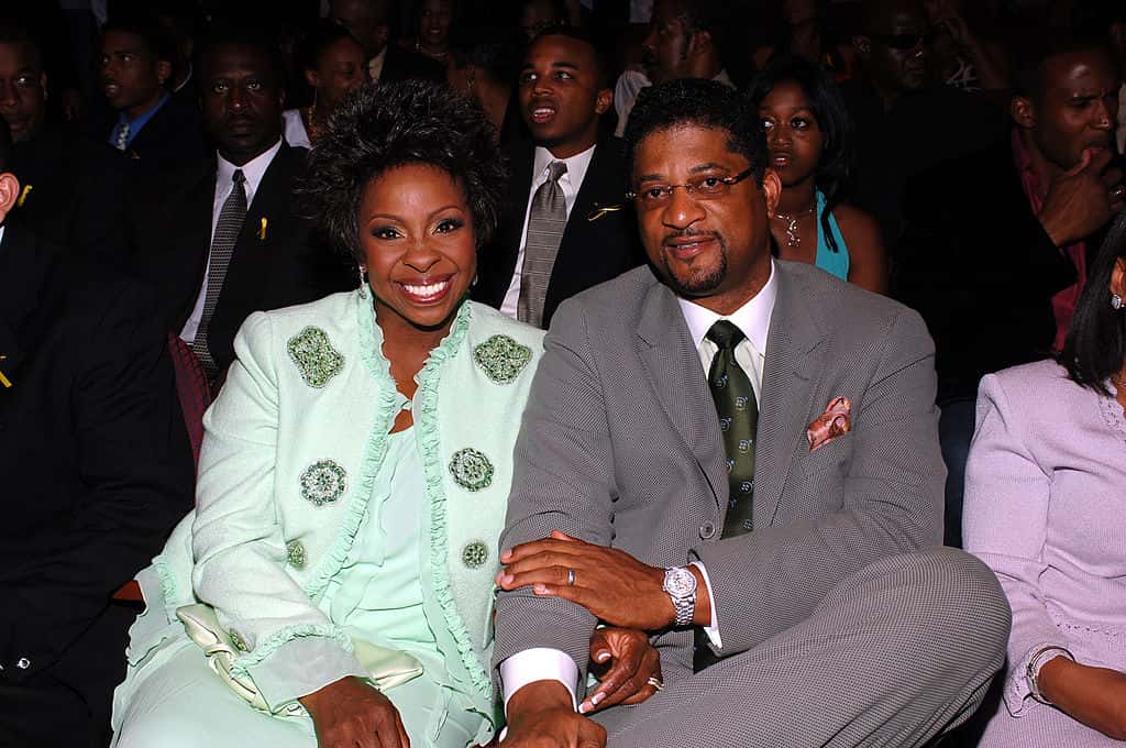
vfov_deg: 31.8
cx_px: 563
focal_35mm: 42
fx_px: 1312
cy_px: 374
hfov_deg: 46.5
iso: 250
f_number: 8
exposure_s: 1/60
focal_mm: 28
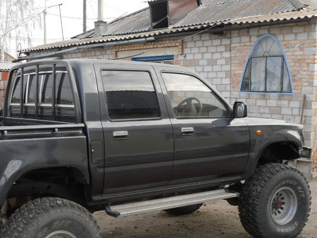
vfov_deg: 20.2
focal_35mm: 73
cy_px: 143
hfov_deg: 26.4
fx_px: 669
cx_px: 82
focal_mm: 6.3
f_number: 3.5
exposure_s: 1/145
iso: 80
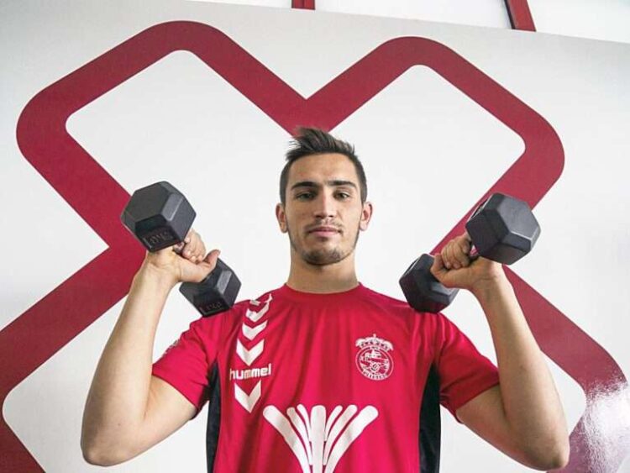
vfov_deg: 49.8
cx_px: 315
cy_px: 236
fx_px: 510
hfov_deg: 63.4
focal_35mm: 28
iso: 800
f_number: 4
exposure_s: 1/80
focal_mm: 14
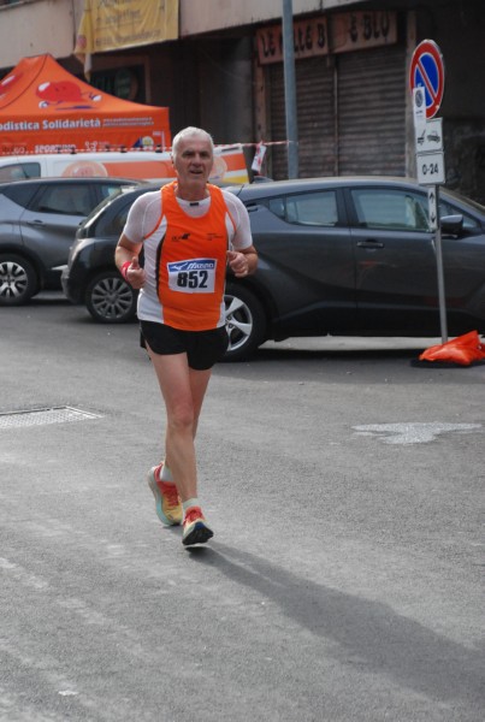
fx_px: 2262
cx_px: 242
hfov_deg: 12.2
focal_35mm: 112
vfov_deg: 18.1
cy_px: 361
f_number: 5.6
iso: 1000
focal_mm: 75
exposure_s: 1/1000
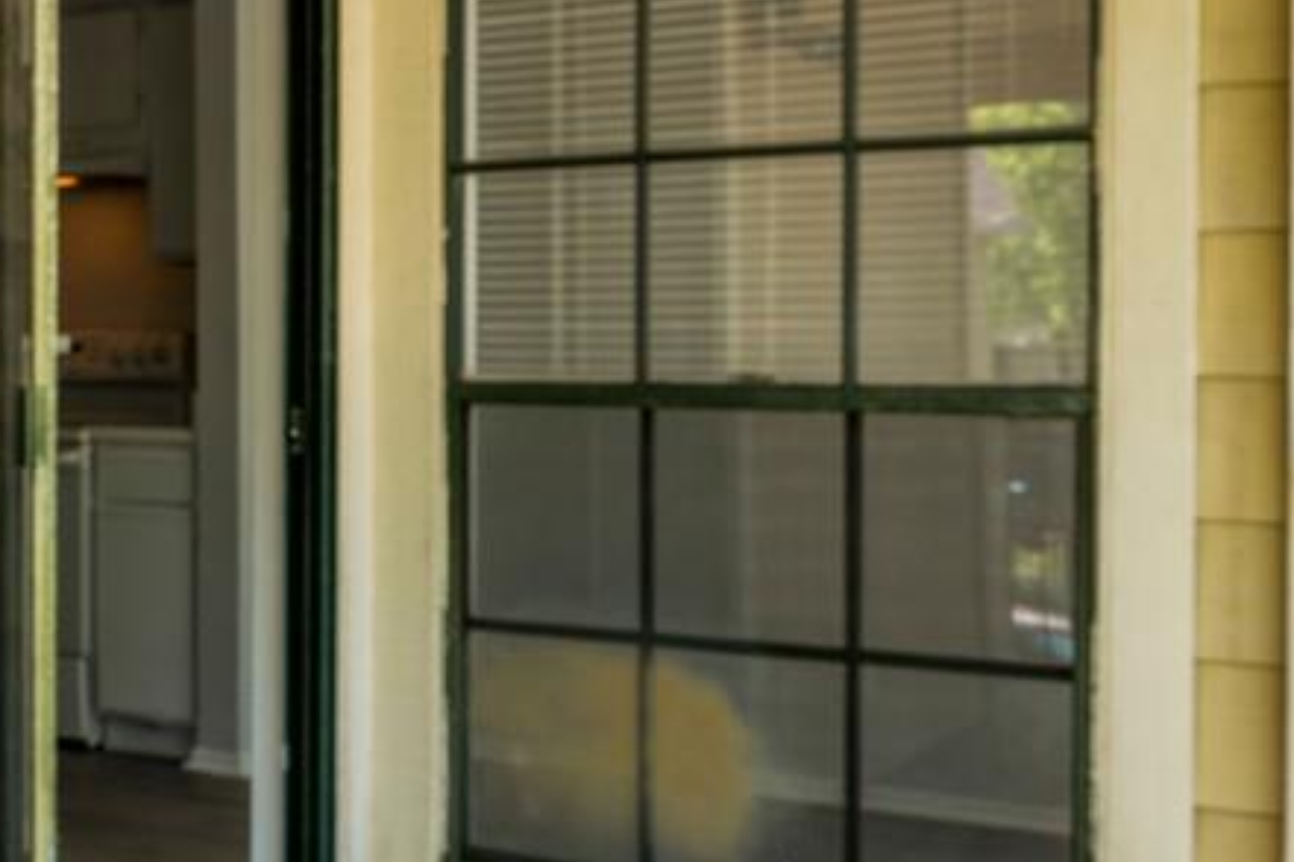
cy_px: 415
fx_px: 2085
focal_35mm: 58
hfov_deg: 29.4
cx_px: -282
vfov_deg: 23.4
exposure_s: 1/25
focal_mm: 16
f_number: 9
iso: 200
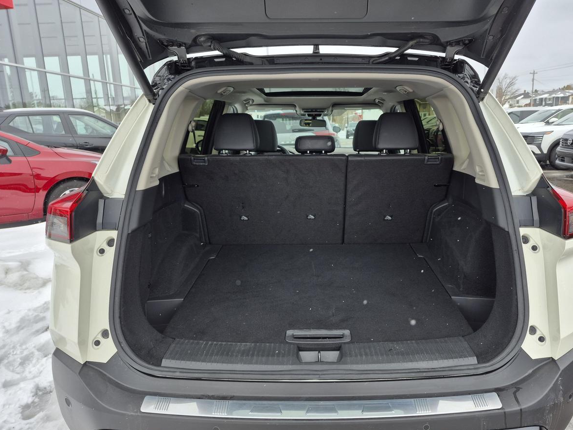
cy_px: 218
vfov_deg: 54.9
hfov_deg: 69.3
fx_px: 414
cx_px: 308
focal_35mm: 25
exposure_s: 1/442
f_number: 1.8
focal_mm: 5.4
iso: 25
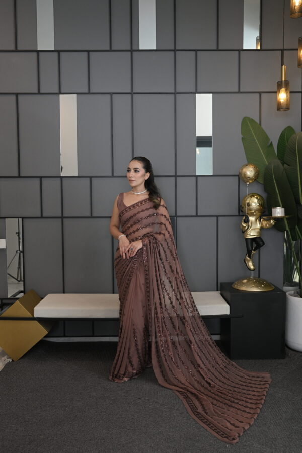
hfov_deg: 37.9
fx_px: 440
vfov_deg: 54.4
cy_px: 226
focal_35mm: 35
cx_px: 151
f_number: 3.5
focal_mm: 35
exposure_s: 1/250
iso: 1600
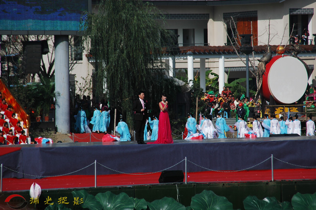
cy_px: 105
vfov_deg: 4.6
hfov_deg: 6.9
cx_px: 158
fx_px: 2630
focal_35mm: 300
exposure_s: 1/1000
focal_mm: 200
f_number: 8
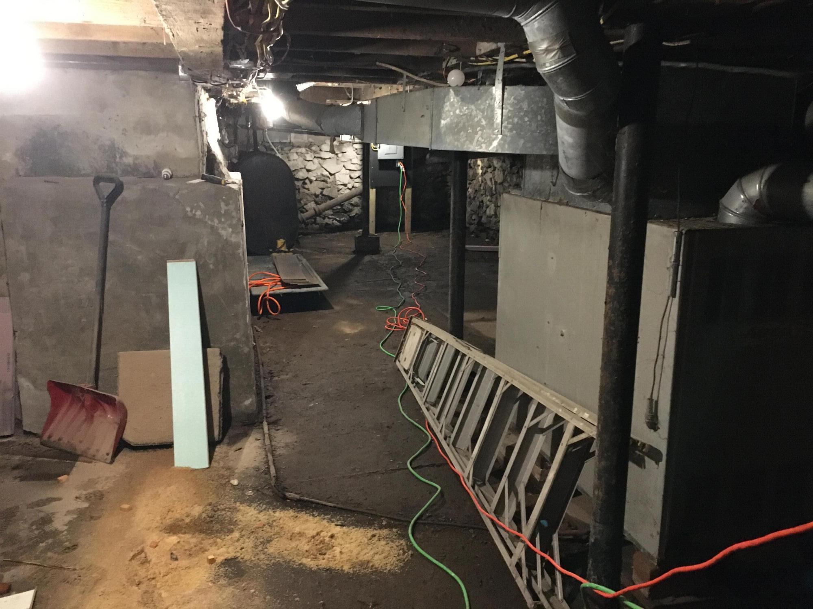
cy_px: 304
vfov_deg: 48.2
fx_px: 681
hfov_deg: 61.7
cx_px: 406
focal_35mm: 29
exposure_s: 1/15
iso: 320
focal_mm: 4.15
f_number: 2.2
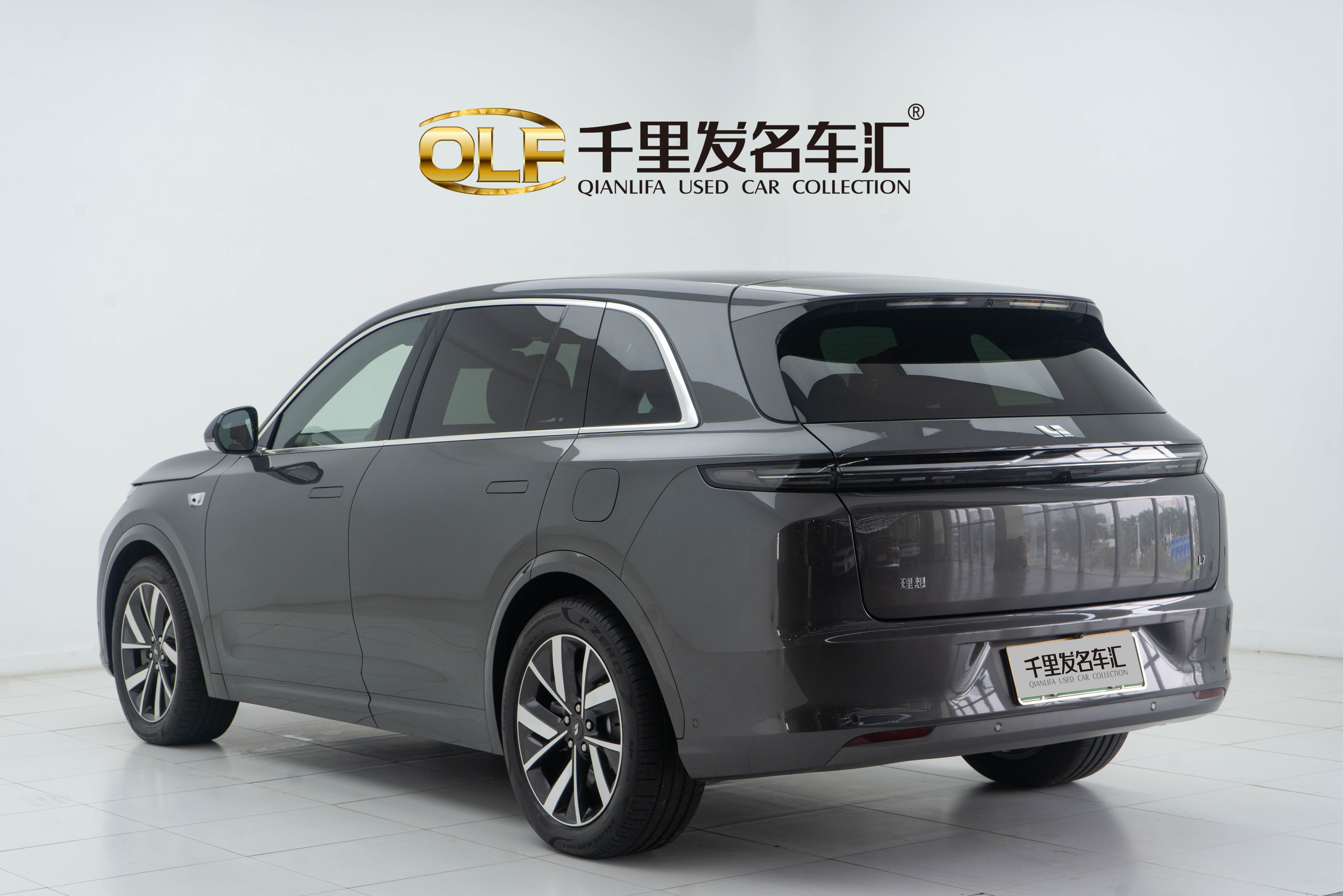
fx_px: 2164
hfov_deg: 34.5
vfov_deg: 23.4
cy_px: 448
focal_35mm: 58
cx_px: 672
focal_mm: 58
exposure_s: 1/160
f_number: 8
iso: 500
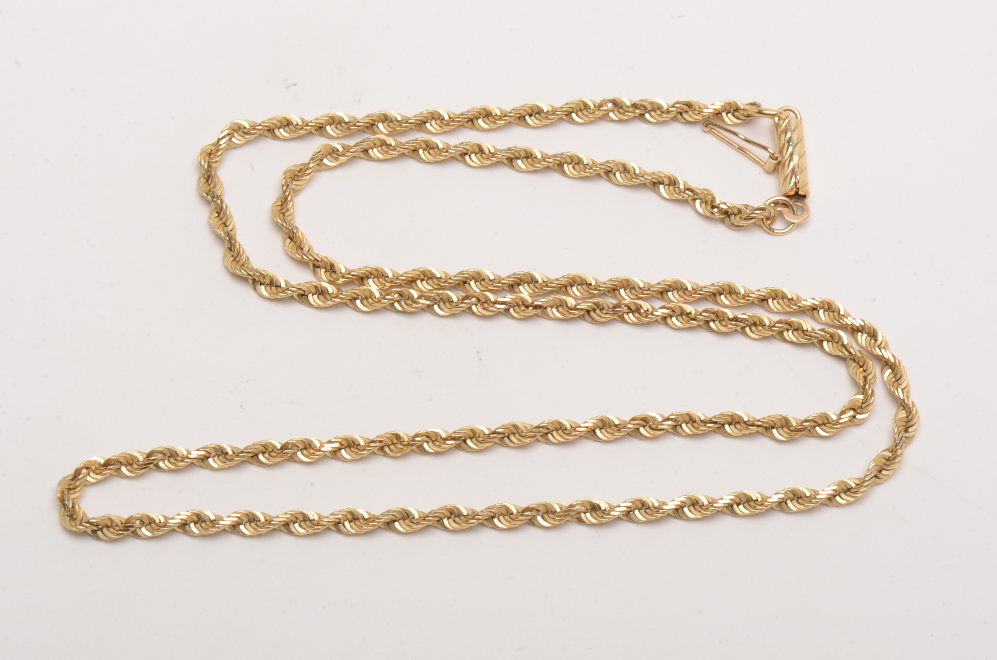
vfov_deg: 10.7
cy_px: 330
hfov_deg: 16.1
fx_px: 3524
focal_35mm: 128
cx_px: 498
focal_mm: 85
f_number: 22
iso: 100
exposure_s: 1/160
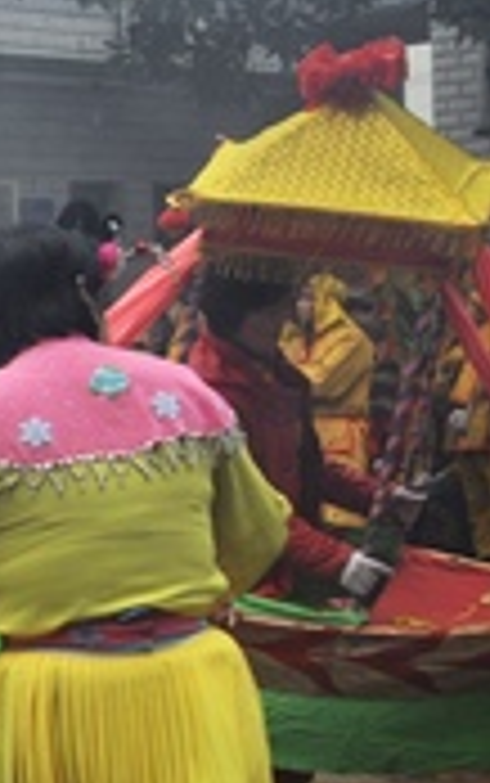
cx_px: -809
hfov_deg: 9.3
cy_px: 466
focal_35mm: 122
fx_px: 2602
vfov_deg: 17.1
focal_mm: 24
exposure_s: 1/160
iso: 200
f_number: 6.3
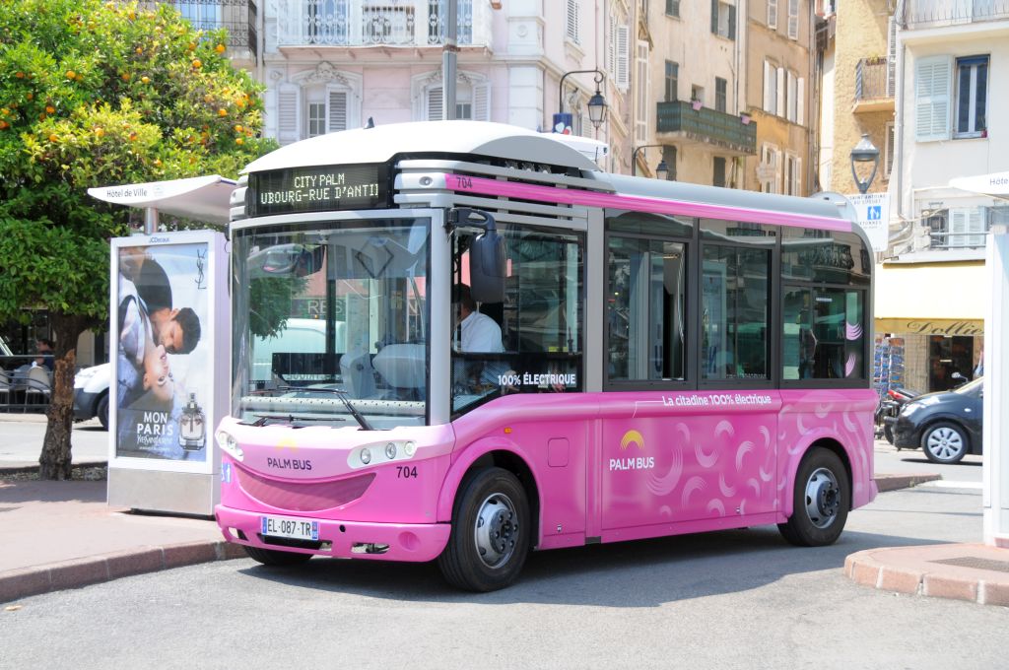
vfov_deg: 21.5
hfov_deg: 31.9
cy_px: 335
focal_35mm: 63
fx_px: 1763
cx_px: 504
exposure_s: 1/250
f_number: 8
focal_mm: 42
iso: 200
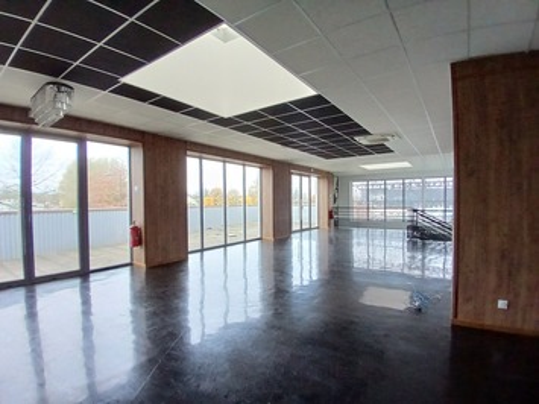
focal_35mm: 17
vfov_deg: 74.7
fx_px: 265
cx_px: 270
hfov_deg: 91.0
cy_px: 202
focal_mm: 1.4
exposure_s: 1/25
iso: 400
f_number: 2.2
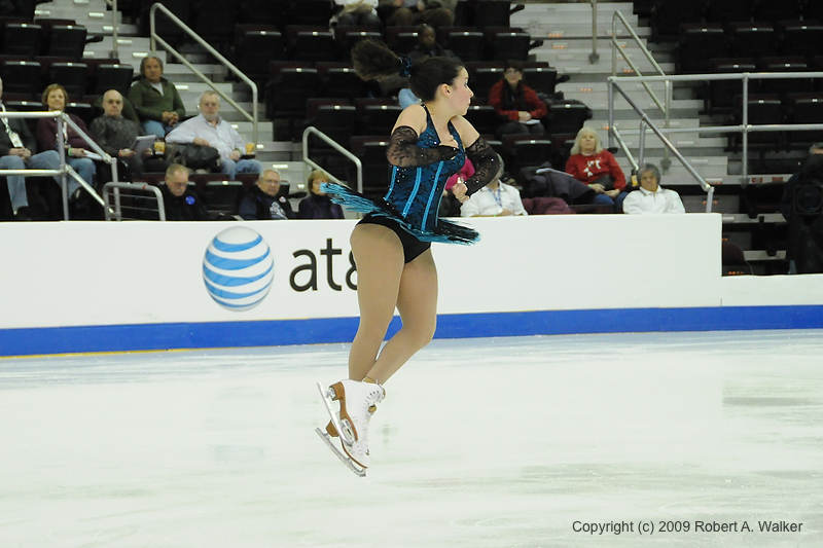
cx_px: 412
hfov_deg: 14.4
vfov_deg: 9.6
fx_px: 3257
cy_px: 274
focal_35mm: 142
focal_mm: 95
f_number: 5.6
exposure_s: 1/800
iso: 3200
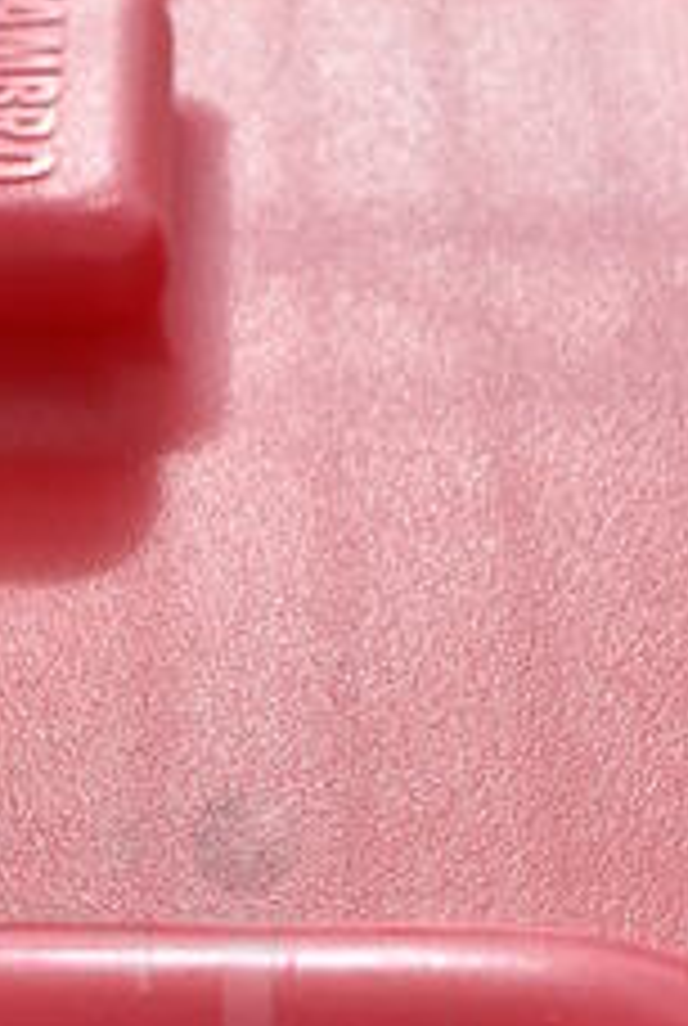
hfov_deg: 11.3
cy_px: 1024
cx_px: -18
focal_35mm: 120
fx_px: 3424
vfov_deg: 16.7
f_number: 8
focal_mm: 20
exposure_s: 1/250
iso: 125
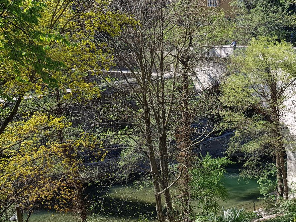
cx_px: 248
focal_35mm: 47
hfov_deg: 38.5
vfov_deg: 30.8
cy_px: 96
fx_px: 402
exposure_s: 1/878
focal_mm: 4.2
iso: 50
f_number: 1.7
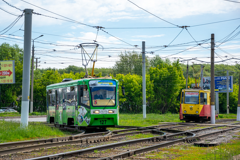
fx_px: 757
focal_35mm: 114
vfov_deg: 12.1
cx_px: 120
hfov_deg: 18.0
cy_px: 80
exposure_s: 1/640
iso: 100
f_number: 5.3
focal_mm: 75
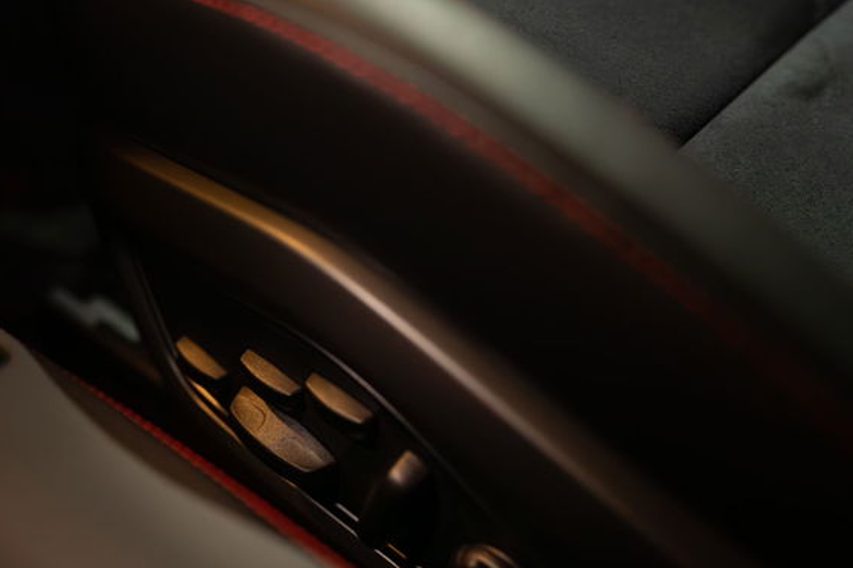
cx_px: 312
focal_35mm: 48
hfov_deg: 40.8
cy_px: 279
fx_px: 1137
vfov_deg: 28.1
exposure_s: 1/160
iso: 2000
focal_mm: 35
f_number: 2.2
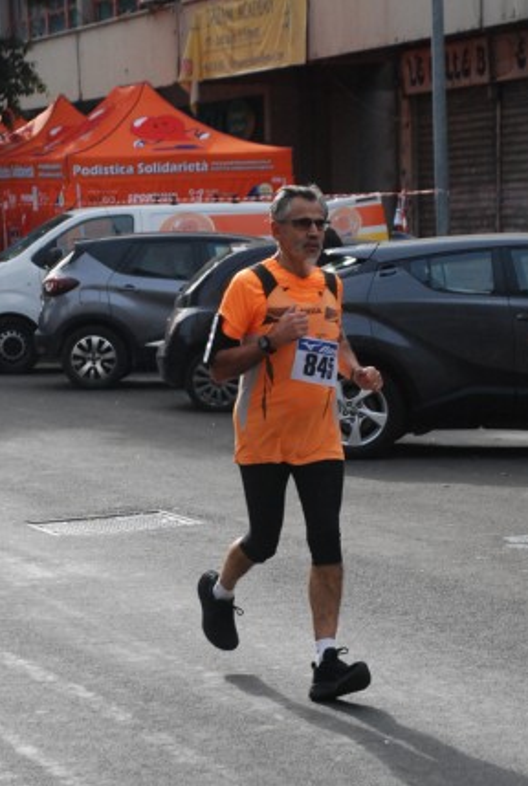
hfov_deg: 10.6
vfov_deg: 15.7
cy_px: 519
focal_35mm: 130
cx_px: 338
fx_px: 2846
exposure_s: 1/1250
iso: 1000
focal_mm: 62
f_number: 5.3
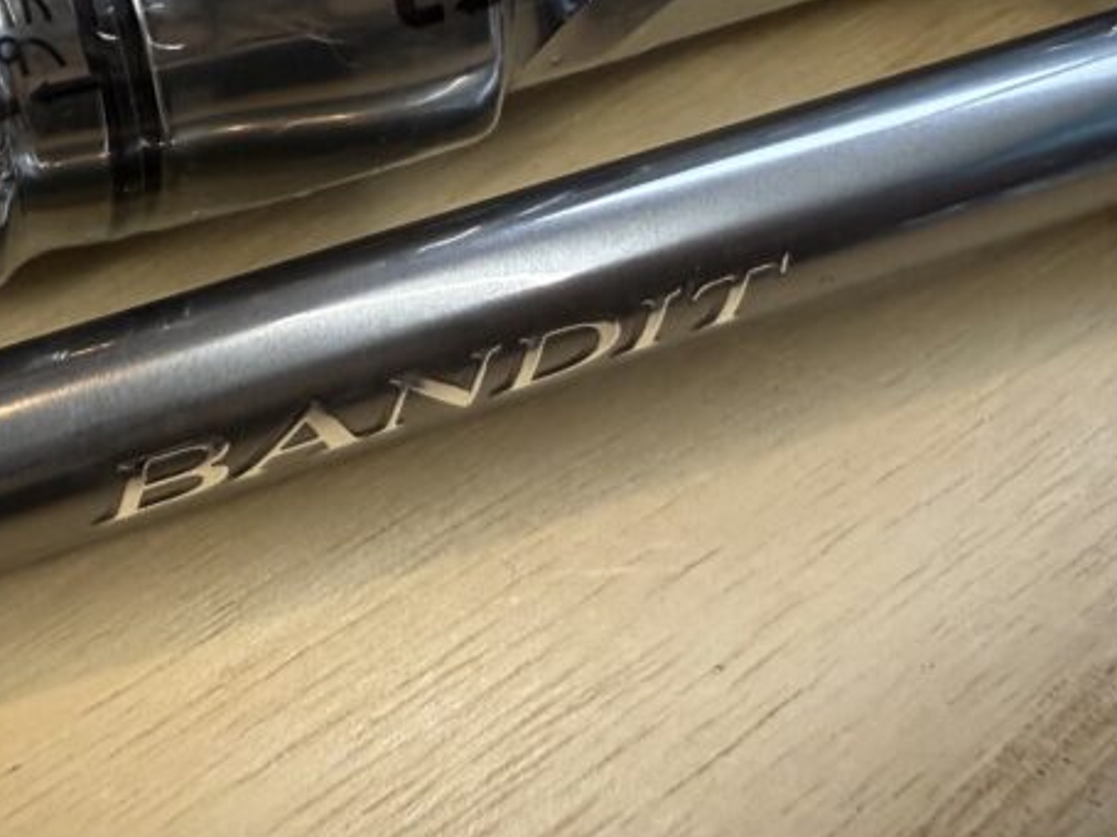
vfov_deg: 25.4
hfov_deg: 35.0
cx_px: 327
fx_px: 1742
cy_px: -44
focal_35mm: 54
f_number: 2.2
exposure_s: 1/100
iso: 200
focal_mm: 2.22
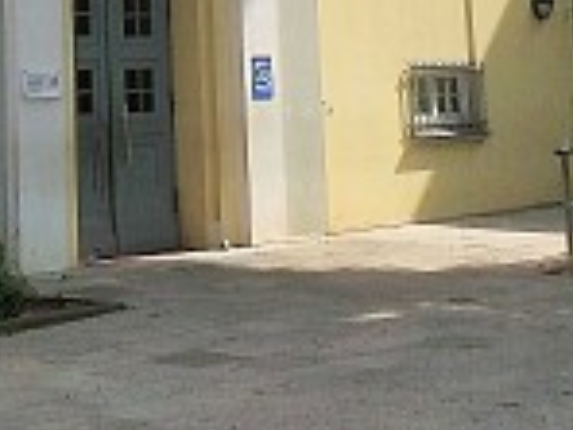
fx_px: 1904
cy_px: -269
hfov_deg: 17.1
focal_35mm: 115
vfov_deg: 12.1
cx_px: 196
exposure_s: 1/1466
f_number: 2.2
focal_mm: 4.15
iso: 32
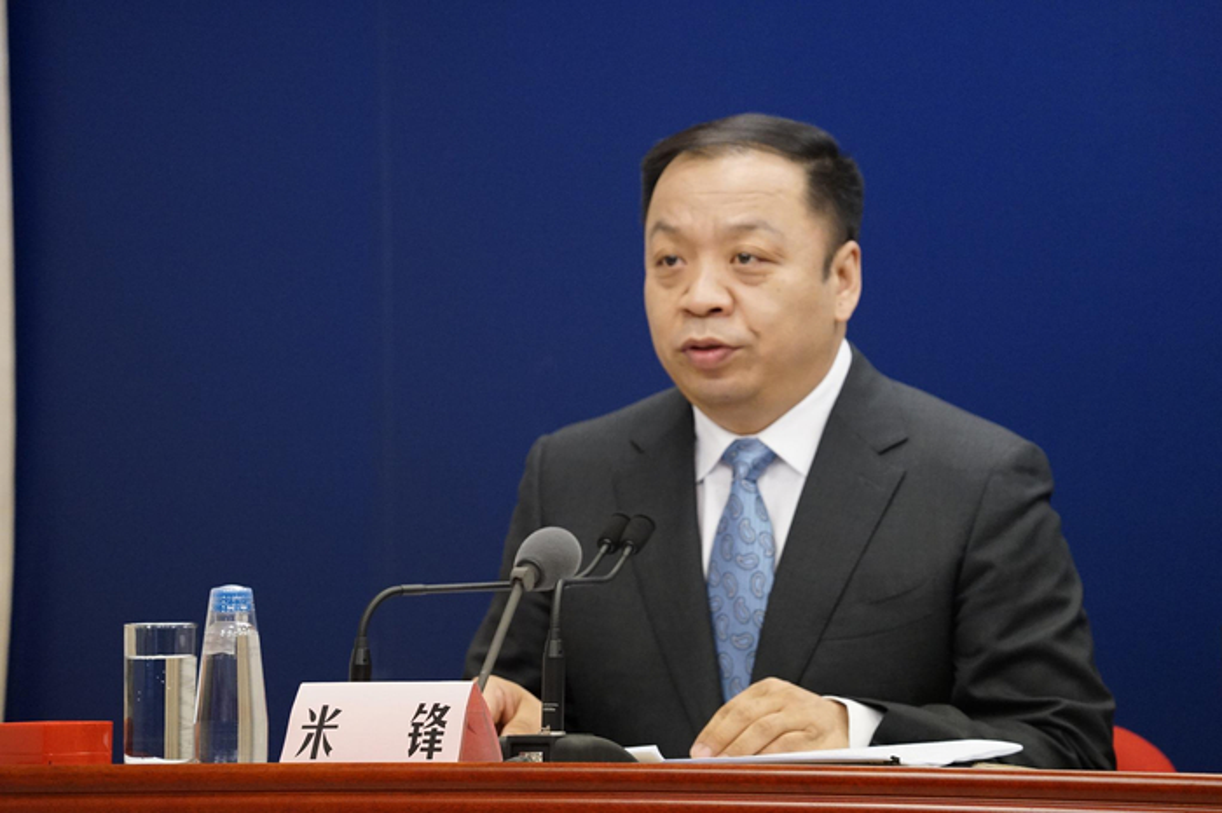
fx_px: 12180
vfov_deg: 3.8
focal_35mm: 359
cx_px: 611
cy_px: 406
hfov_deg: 5.7
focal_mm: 359
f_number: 6.3
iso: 4000
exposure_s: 1/400
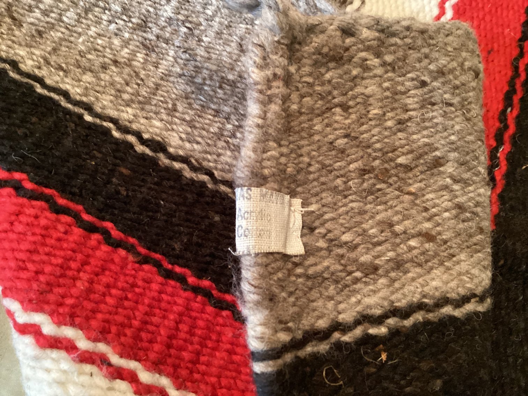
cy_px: 198
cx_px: 264
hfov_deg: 58.3
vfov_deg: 45.4
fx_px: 473
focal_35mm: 31
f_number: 2.4
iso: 400
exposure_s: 1/33
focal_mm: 3.3
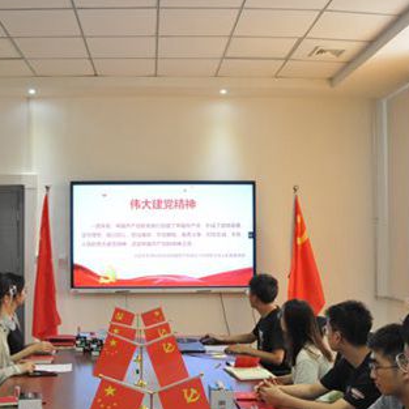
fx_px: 588
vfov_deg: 38.2
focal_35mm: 44
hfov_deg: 38.2
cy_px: 248
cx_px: 162
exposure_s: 1/60
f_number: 7.1
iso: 1600
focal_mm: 18
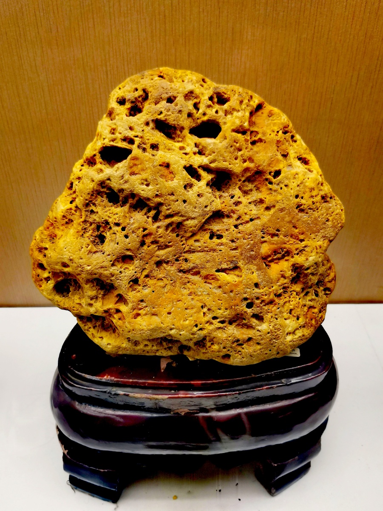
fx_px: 443
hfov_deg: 46.8
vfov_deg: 60.0
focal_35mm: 30
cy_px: 256
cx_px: 192
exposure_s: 1/100
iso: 250
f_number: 1.4
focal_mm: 4.66
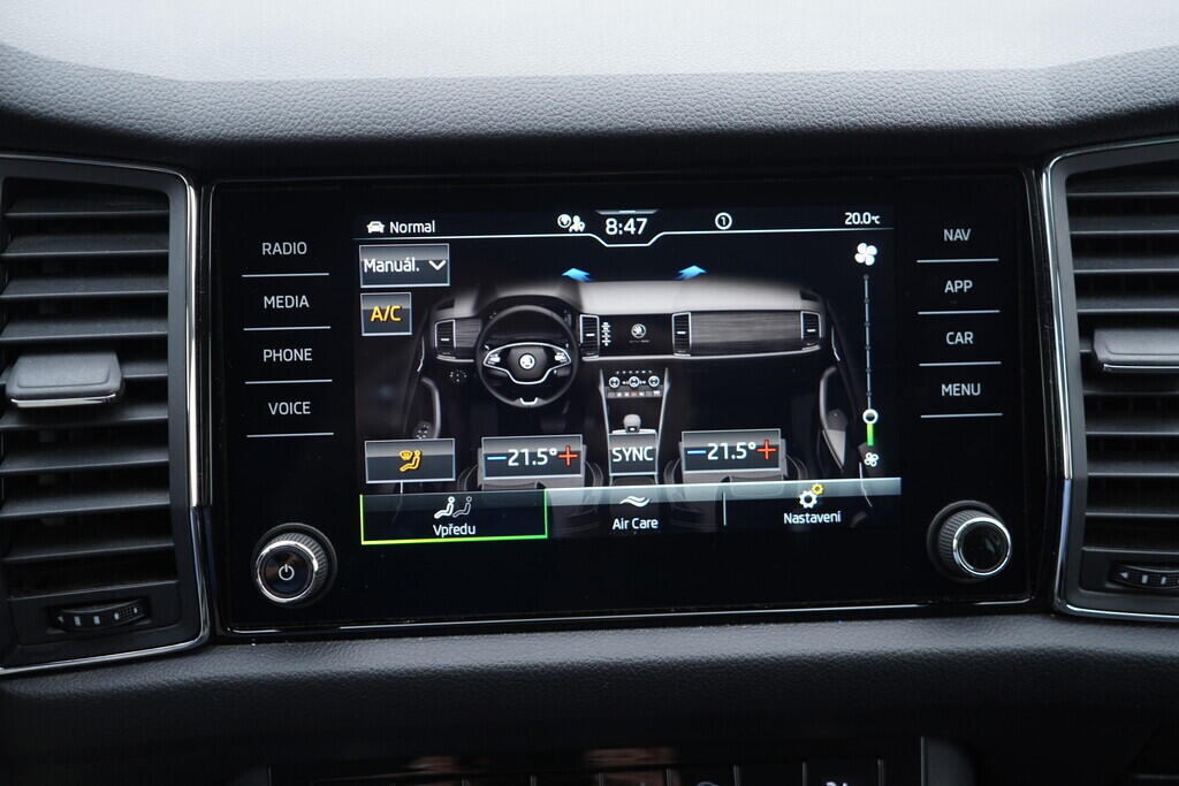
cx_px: 590
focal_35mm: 36
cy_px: 393
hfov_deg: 53.1
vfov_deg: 36.9
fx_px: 1179
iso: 250
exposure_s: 1/40
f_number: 2.8
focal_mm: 24
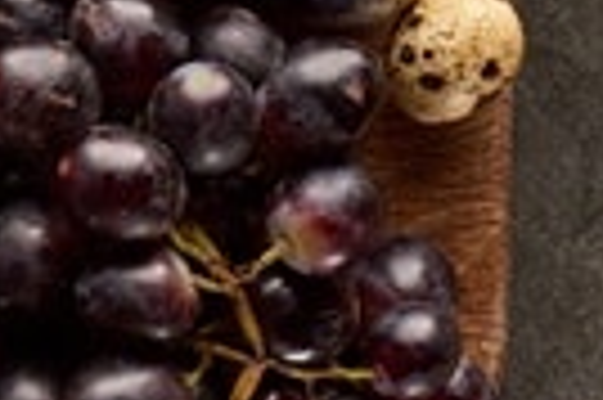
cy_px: -72
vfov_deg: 6.1
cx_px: -472
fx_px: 3747
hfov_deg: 8.8
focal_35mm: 224
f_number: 9
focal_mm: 50
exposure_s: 1/160
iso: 200
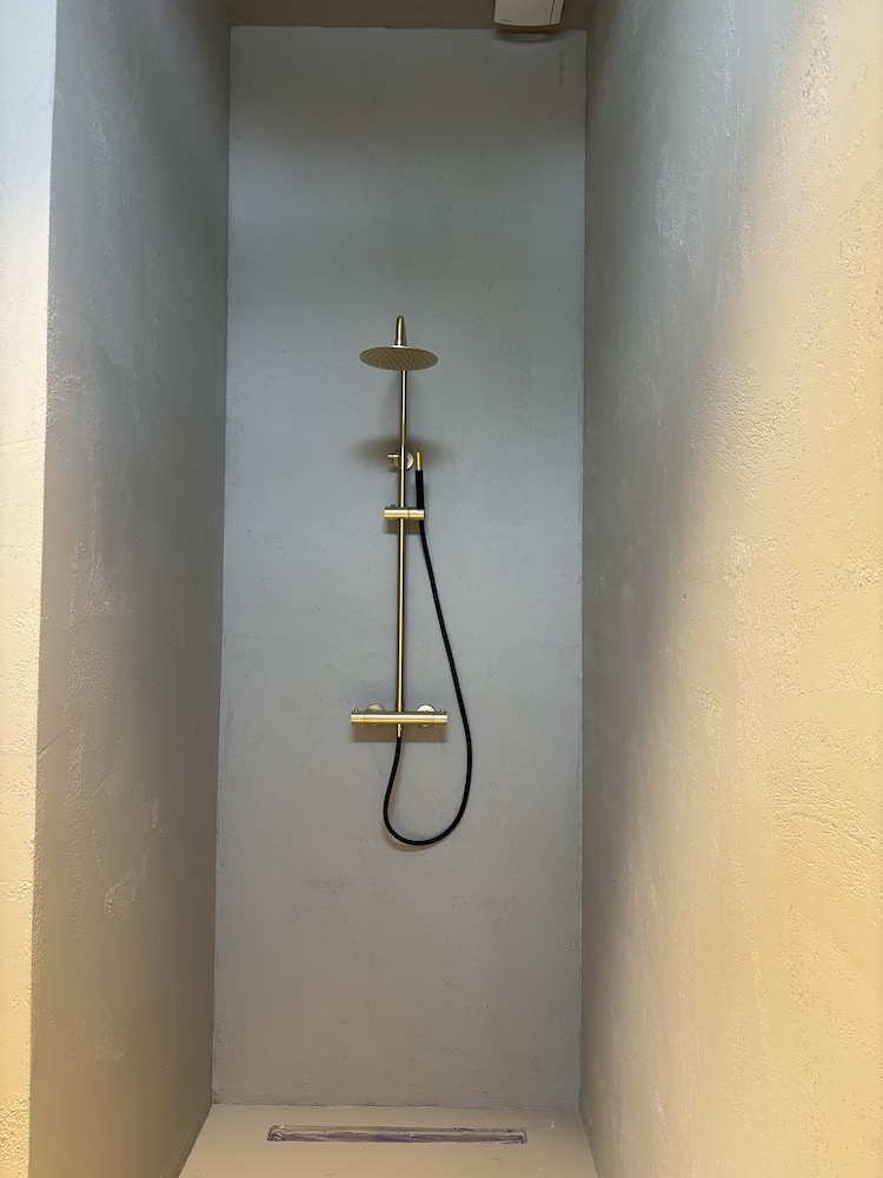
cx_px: 442
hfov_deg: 53.1
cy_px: 589
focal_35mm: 26
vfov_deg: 67.3
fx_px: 884
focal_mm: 5.96
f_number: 1.6
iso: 160
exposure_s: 1/50
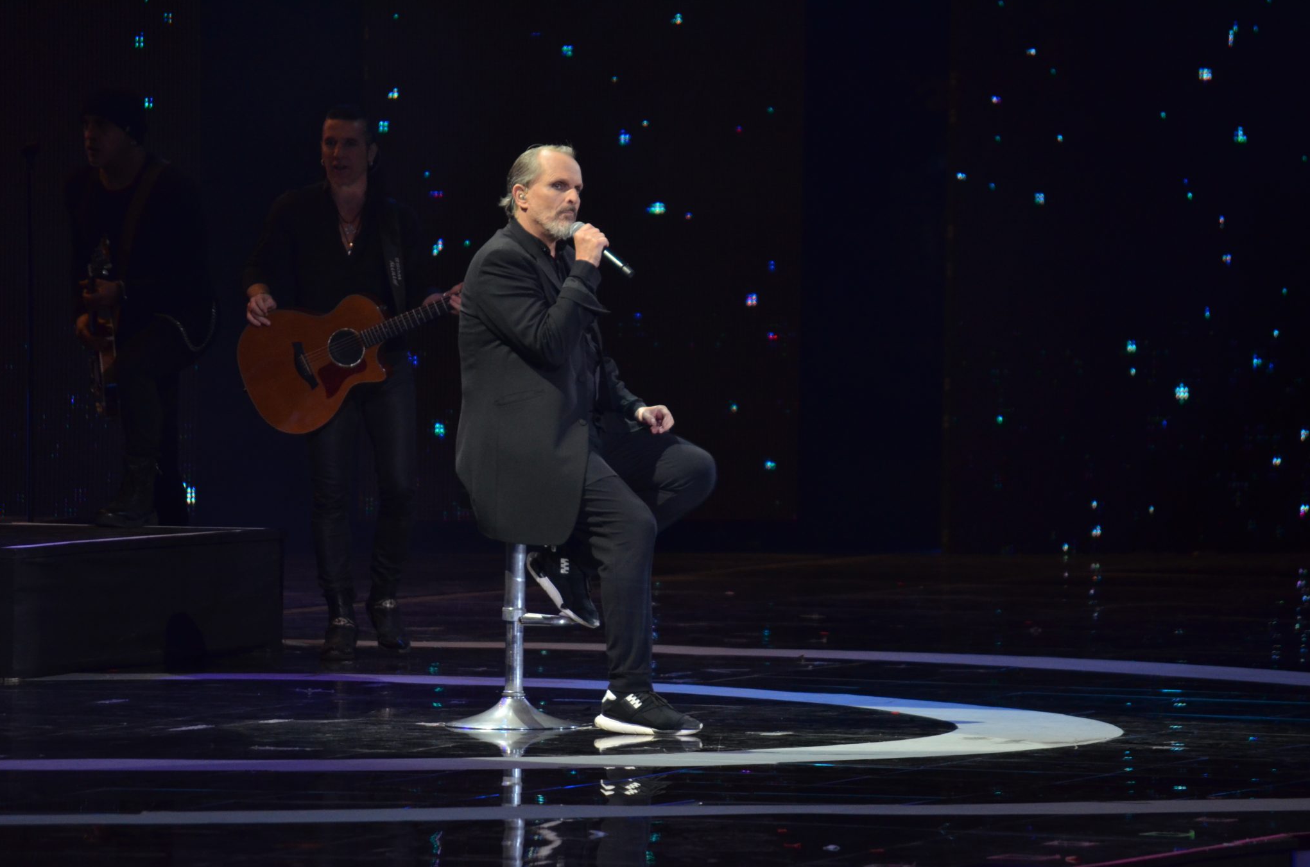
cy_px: 433
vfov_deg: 4.5
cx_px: 653
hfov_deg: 6.9
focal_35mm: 301
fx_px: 10928
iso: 1000
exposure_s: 1/125
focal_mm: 200
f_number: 5.6
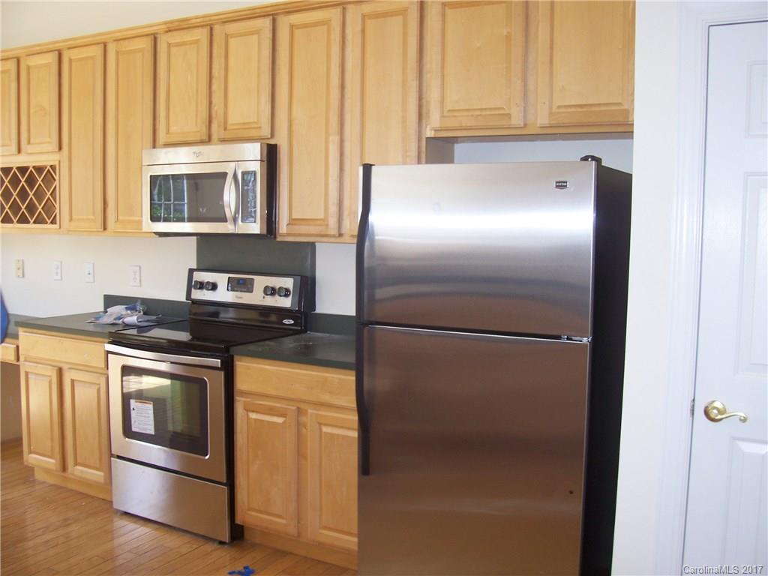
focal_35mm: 34
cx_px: 384
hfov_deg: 54.0
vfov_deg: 41.8
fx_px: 754
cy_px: 288
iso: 80
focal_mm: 5.6
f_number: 2.7
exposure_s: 1/60
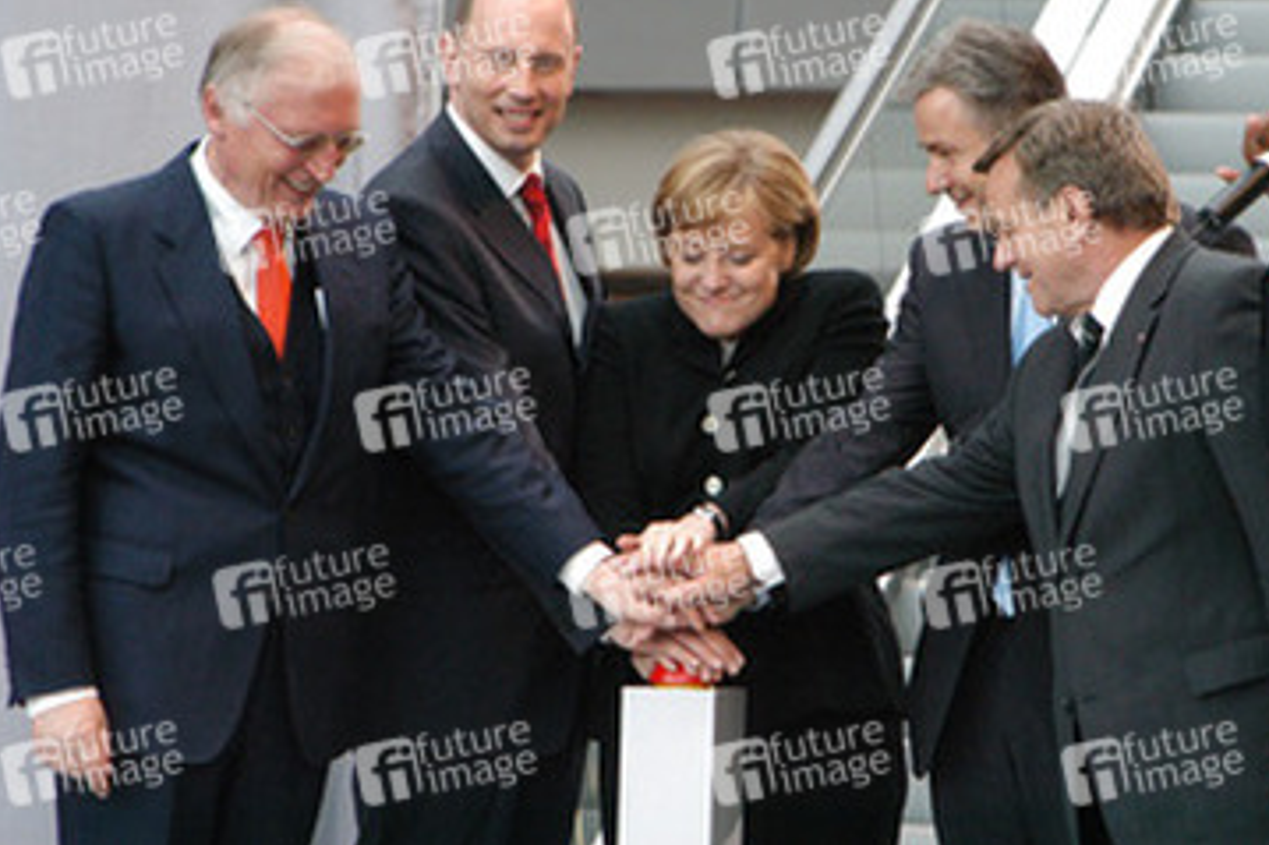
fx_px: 6963
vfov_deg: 6.9
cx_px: 705
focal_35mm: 198
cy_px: 322
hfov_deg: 10.4
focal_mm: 105
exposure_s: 1/60
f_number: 6.3
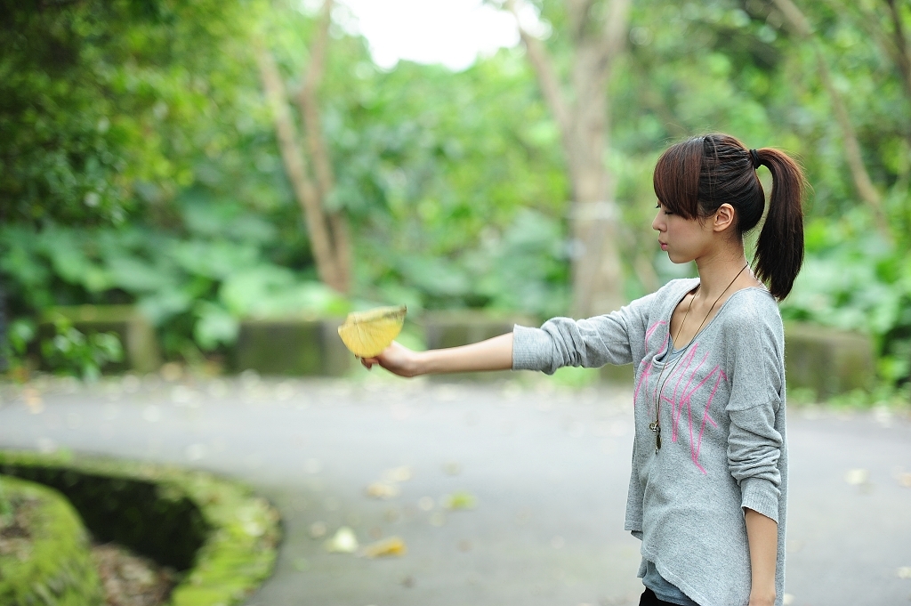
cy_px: 303
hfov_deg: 16.4
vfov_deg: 10.9
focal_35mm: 125
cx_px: 456
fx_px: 3161
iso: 500
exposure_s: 1/80
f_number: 2.8
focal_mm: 125
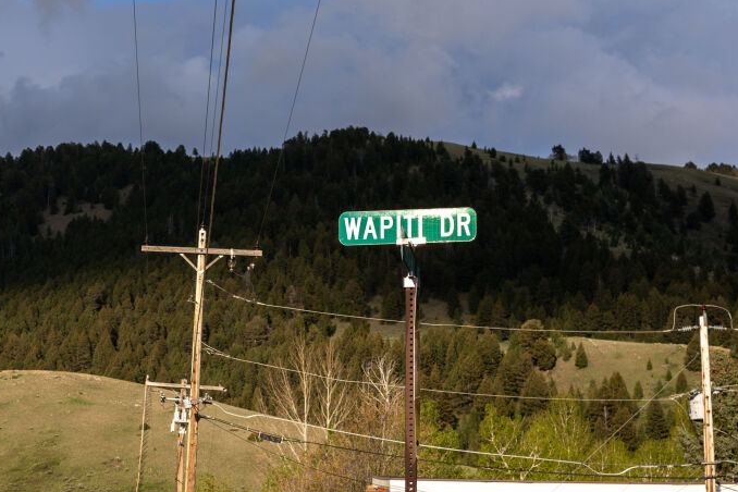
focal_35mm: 91
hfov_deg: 22.0
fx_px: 1865
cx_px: 115
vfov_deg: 14.9
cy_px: 393
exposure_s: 1/320
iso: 50
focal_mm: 35
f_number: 6.3
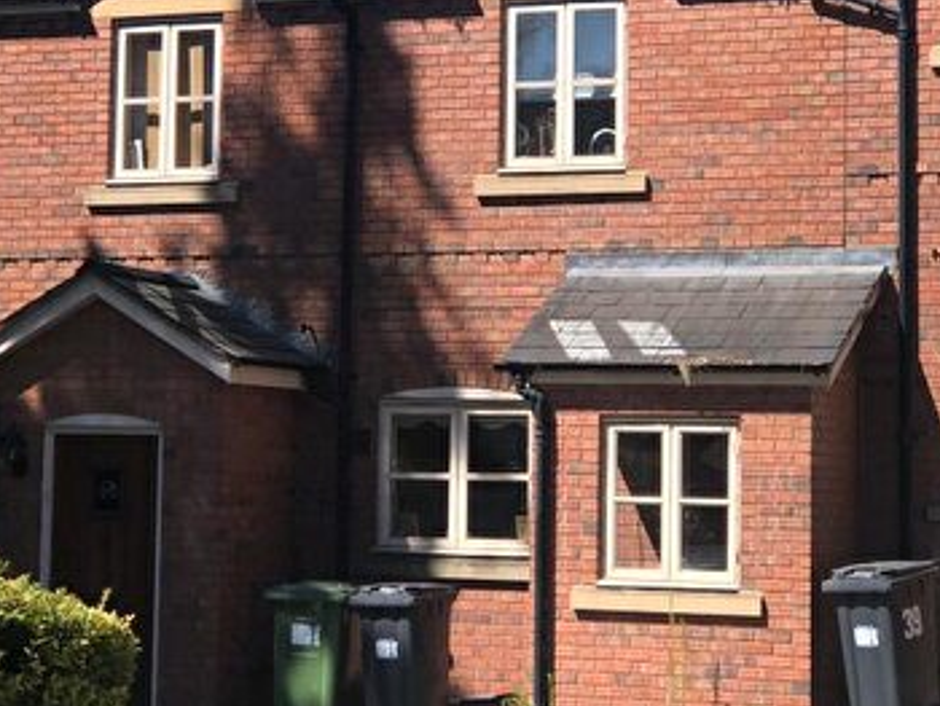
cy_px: 176
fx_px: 3098
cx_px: 397
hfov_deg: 17.2
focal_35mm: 114
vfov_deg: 13.0
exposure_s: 1/727
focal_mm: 6.6
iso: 20
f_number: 2.8
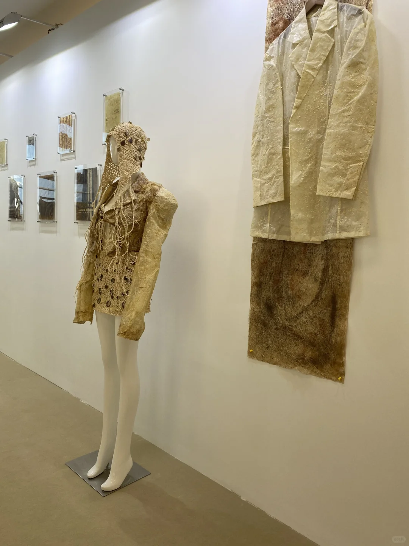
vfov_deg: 67.3
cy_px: 273
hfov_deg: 53.1
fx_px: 410
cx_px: 204
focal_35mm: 26
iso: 32
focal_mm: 4.25
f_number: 1.8
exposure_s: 1/173
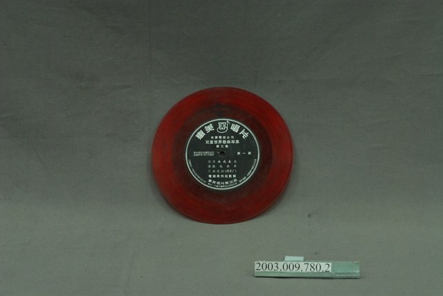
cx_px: 222
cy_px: 148
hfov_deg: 22.6
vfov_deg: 15.2
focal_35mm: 90
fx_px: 1108
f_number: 10
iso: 1000
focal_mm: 60
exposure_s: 1/15
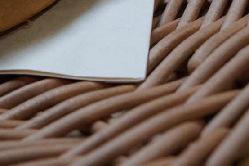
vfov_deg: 11.5
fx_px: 767
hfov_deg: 17.0
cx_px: -106
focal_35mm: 111
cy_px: -123
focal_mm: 16
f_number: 4
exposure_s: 1/60
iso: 100
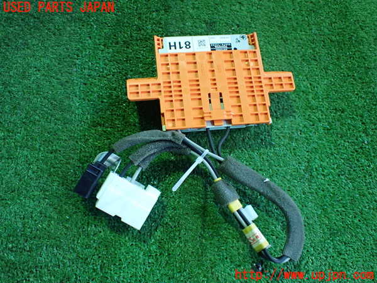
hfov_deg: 60.0
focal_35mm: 30
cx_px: 188
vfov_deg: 46.8
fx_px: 327
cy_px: 142
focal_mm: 5.4
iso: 800
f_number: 2.3
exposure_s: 1/80
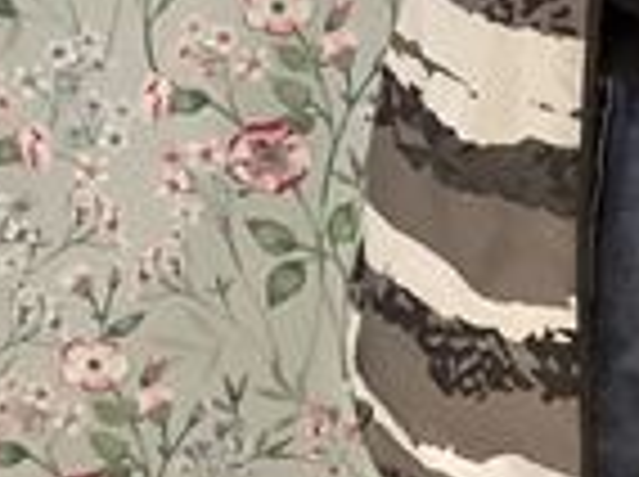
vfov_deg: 10.4
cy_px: -468
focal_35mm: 131
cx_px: 558
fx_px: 2414
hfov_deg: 14.9
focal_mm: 3.3
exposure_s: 1/60
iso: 250
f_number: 2.4
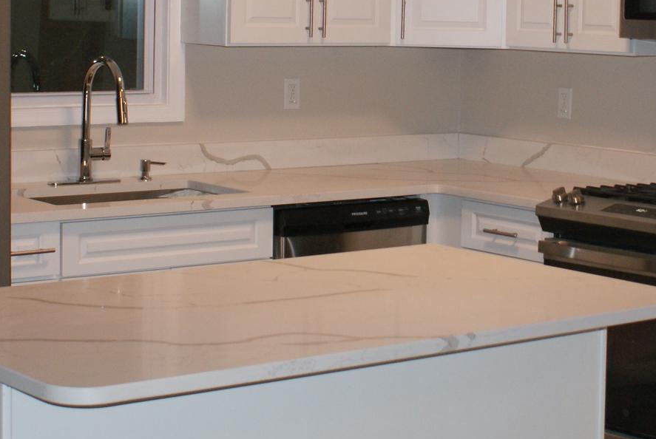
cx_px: 461
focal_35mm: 90
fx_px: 1642
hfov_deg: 22.5
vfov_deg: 15.2
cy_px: 97
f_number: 5.6
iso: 400
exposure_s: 1/60
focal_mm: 26
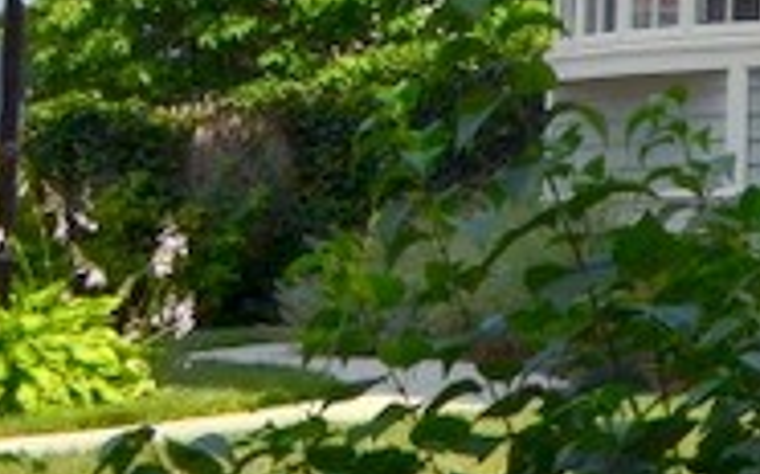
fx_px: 3478
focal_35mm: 168
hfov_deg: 10.3
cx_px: 1978
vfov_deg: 7.4
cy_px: -541
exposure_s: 1/500
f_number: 11
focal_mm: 20
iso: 400
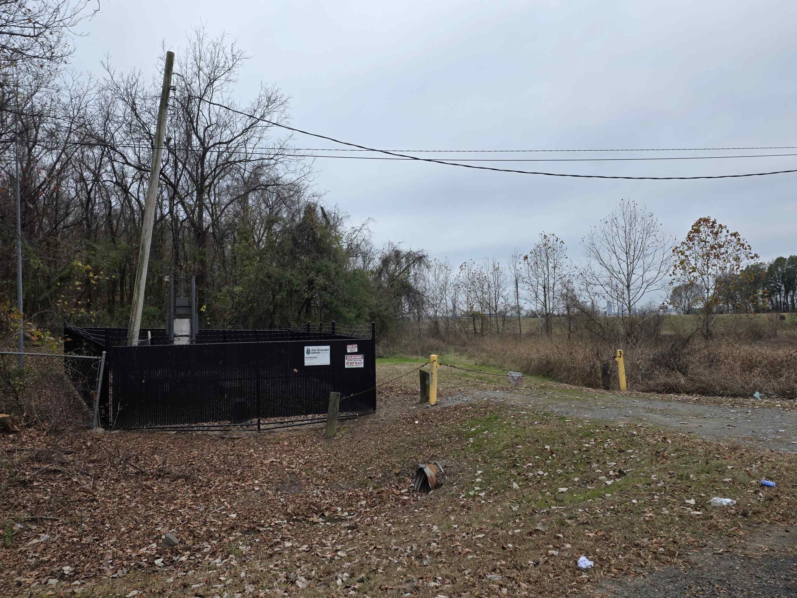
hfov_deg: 69.4
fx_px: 576
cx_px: 396
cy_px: 311
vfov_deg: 54.9
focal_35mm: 25
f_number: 1.7
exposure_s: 1/1484
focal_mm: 6.25
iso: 80
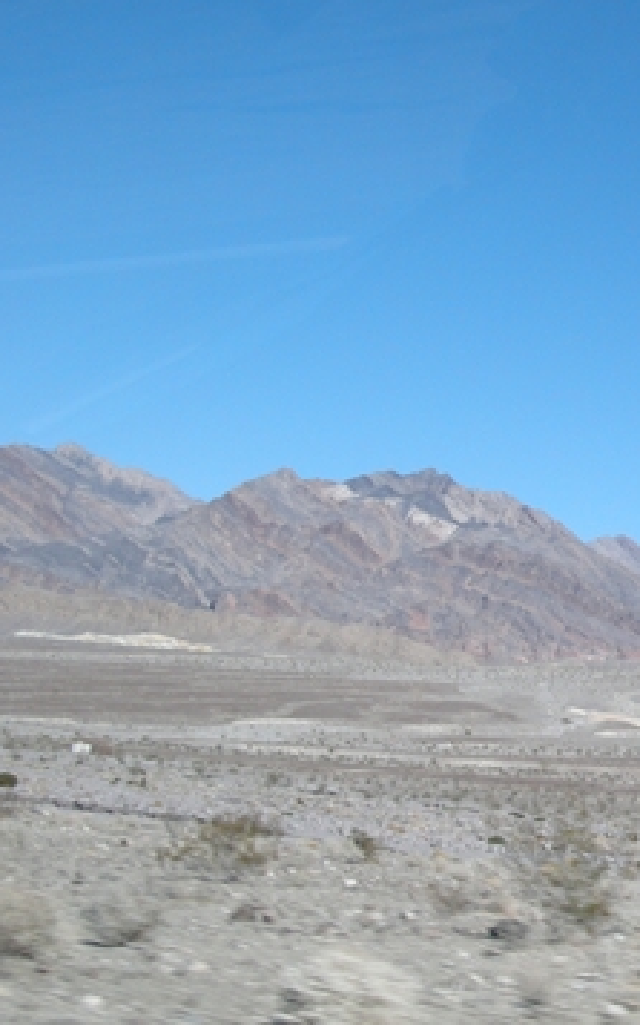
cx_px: 821
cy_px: 563
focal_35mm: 66
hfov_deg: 18.4
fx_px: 1843
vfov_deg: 31.1
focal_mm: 7.9
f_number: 8
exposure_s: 1/219
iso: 127
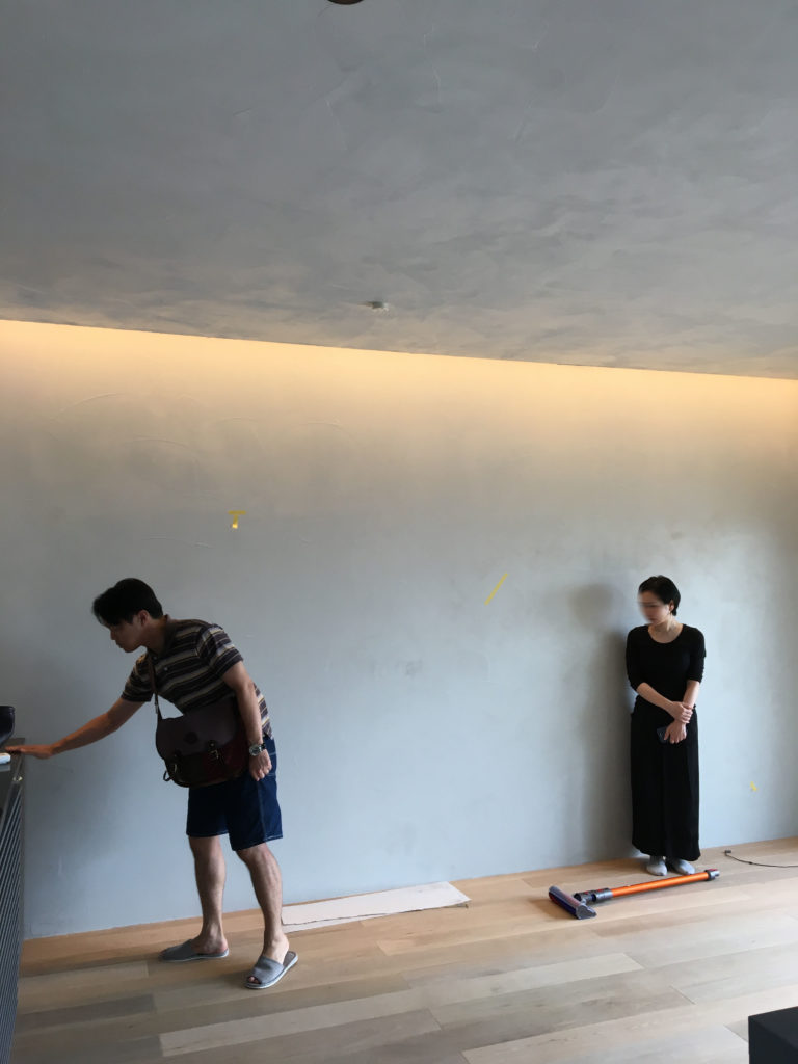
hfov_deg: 48.2
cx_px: 399
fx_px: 891
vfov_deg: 61.7
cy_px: 532
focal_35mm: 29
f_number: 2.2
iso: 25
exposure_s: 1/40
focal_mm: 4.15
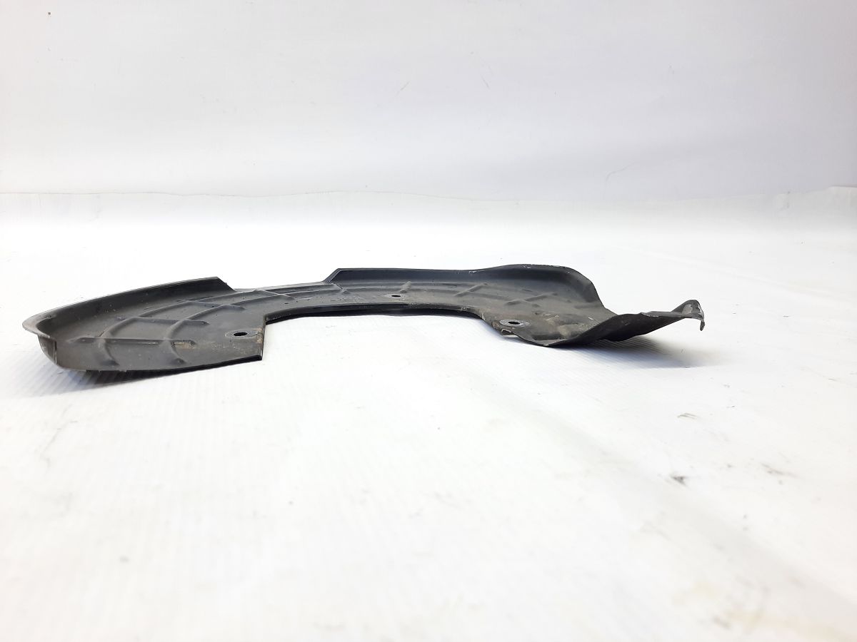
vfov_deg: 54.9
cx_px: 428
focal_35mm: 25
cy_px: 321
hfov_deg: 69.4
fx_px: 619
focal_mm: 4.6
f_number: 2
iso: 80
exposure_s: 1/50
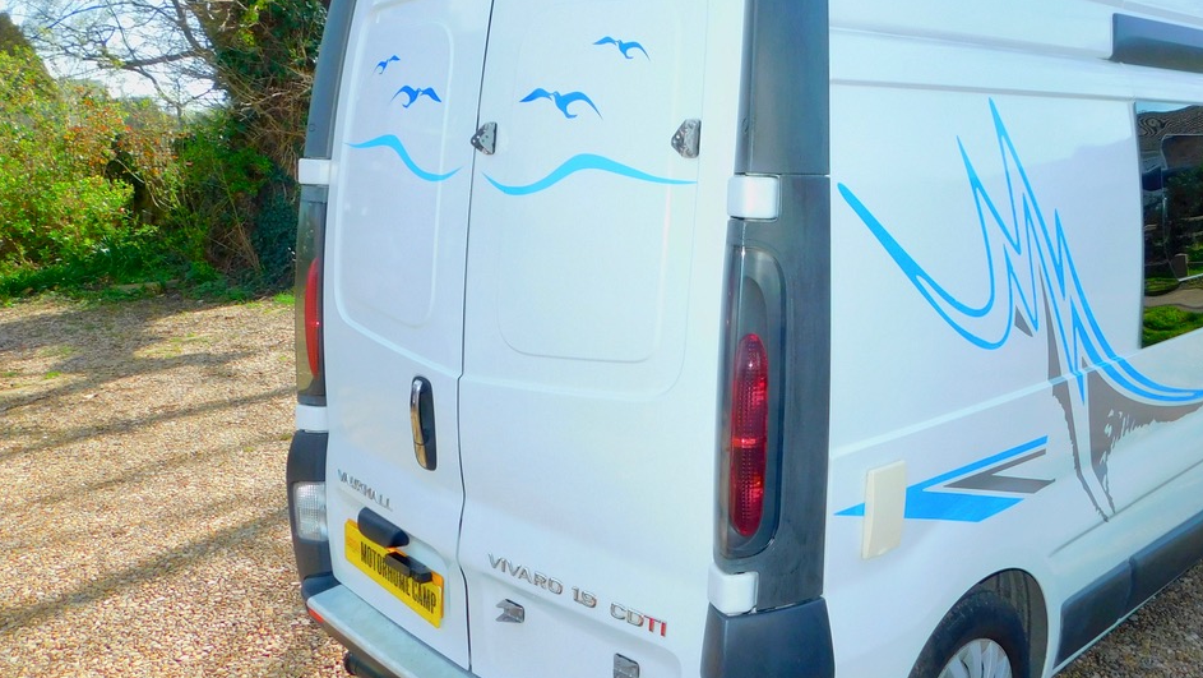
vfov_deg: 34.6
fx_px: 1085
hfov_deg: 57.6
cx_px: 717
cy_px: 299
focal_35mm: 34
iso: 125
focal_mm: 4
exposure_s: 1/640
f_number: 3
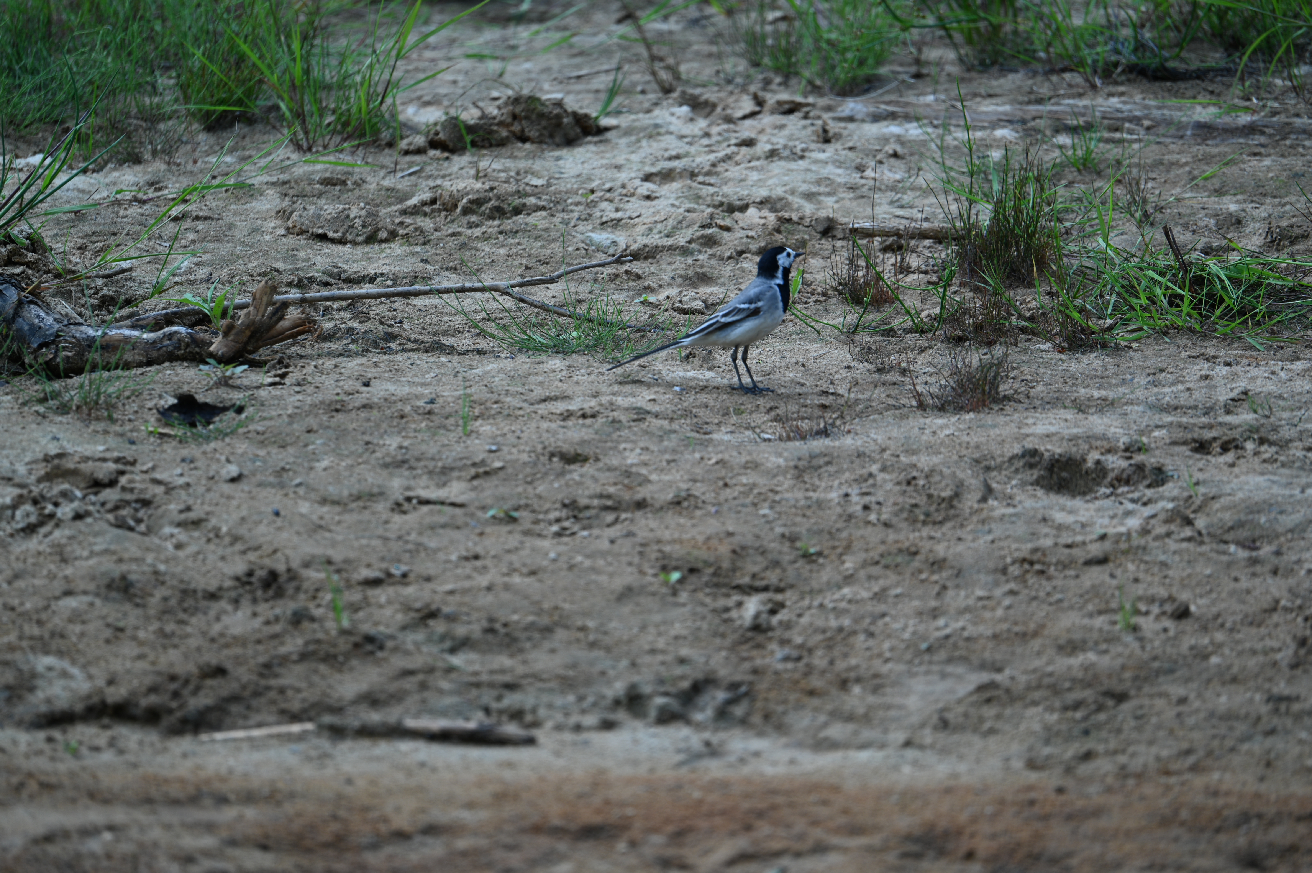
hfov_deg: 4.1
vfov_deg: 2.7
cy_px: 436
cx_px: 656
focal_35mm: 500
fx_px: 18210
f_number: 6.7
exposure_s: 1/125
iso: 100
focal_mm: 500
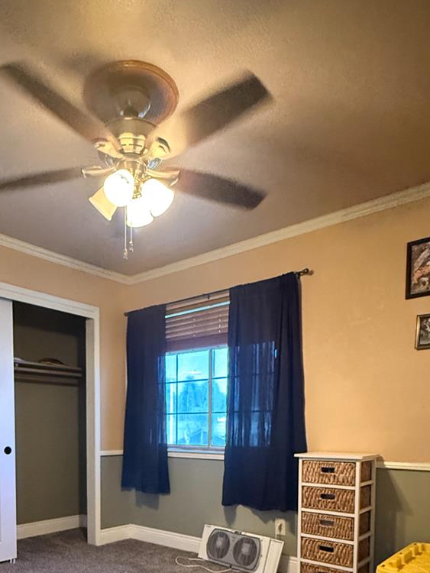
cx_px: 155
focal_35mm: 28
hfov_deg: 49.2
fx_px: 463
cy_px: 465
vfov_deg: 58.2
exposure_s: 1/40
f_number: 2.2
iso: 1000
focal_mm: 2.22
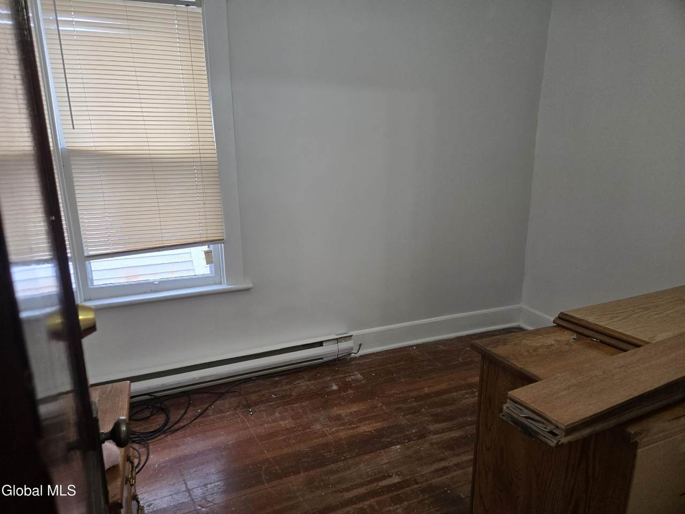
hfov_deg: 73.9
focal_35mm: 23
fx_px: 455
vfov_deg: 58.9
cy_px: 257
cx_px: 342
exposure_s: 1/120
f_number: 1.8
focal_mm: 5.4
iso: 125
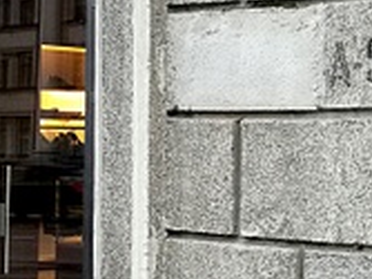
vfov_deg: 13.1
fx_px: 1213
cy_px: 173
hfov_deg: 16.9
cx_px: -31
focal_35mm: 113
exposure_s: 1/50
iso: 64
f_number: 2
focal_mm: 4.04
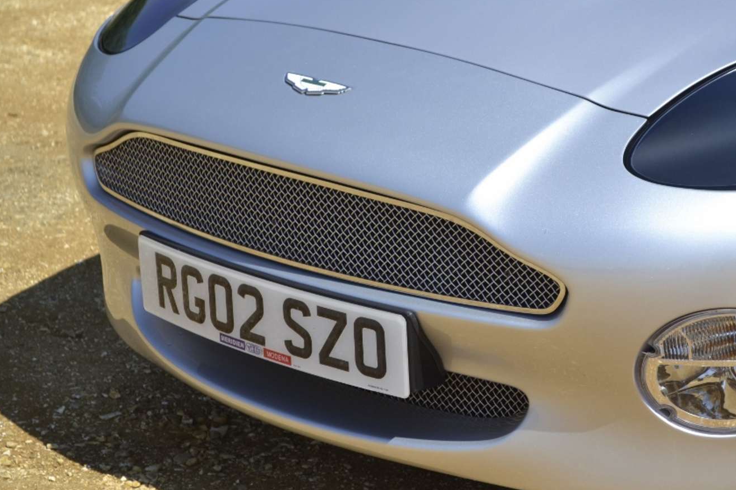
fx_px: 2570
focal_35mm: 126
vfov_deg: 10.9
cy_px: 227
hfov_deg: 16.3
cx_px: 484
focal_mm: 55
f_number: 7.1
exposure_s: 1/640
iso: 200
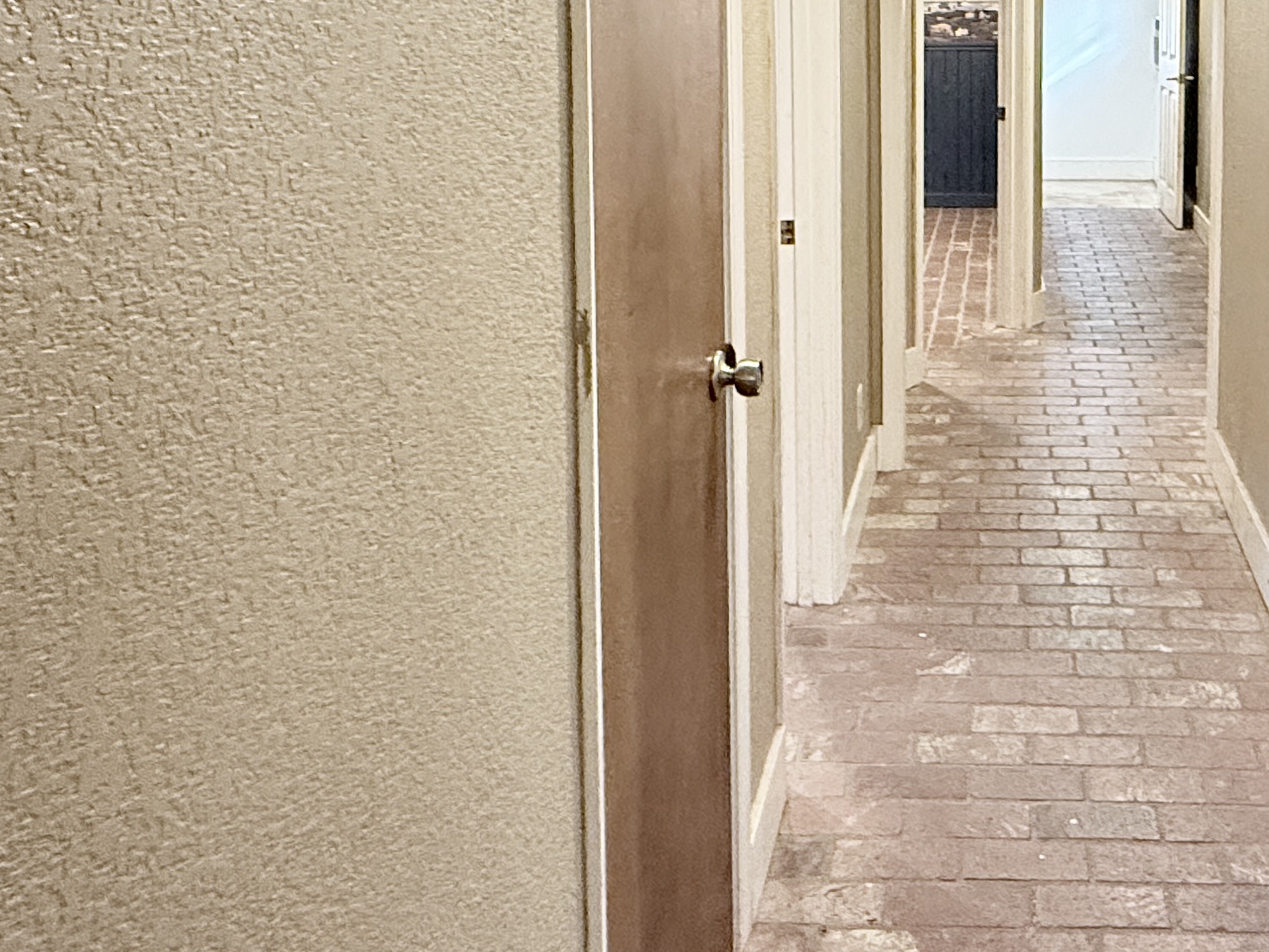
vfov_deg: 35.6
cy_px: 108
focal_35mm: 38
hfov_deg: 46.9
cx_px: 973
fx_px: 1393
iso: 640
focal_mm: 2.22
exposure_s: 1/60
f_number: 2.2
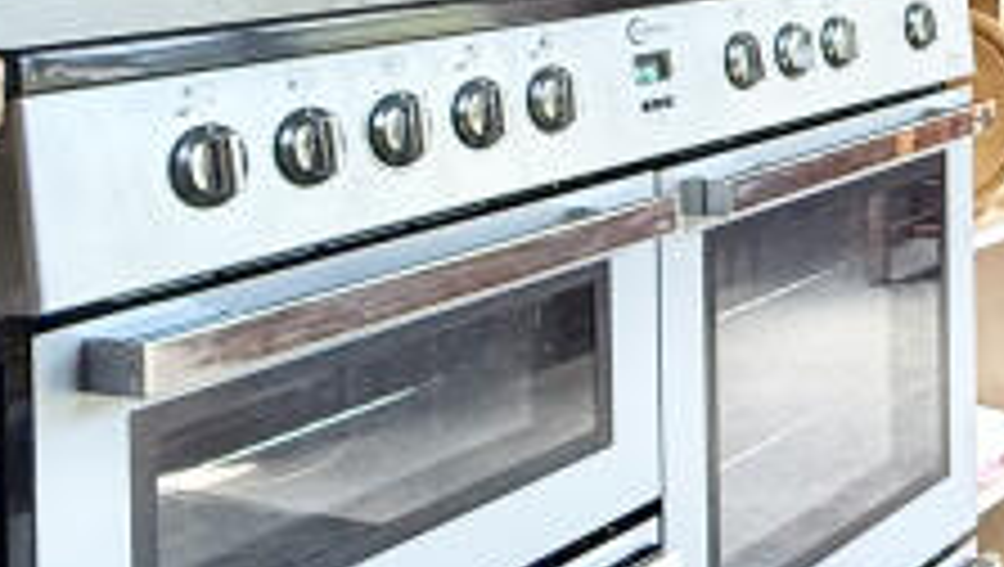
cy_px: -135
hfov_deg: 25.5
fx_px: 1866
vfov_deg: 16.5
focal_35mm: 70
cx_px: 1337
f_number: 2.2
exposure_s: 1/99
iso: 160
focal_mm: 2.22
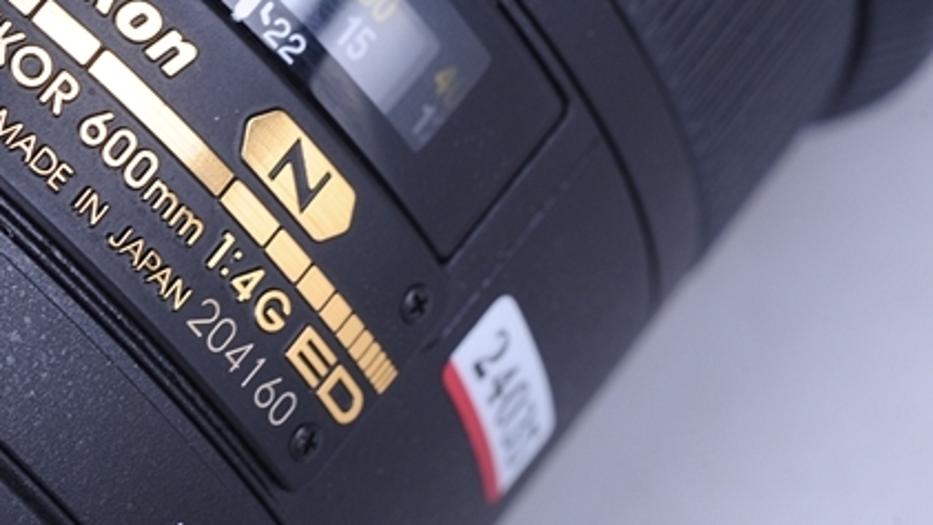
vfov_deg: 10.8
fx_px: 2771
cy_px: 110
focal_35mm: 112
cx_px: 142
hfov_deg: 18.9
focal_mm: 60
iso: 200
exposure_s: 1/125
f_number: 11
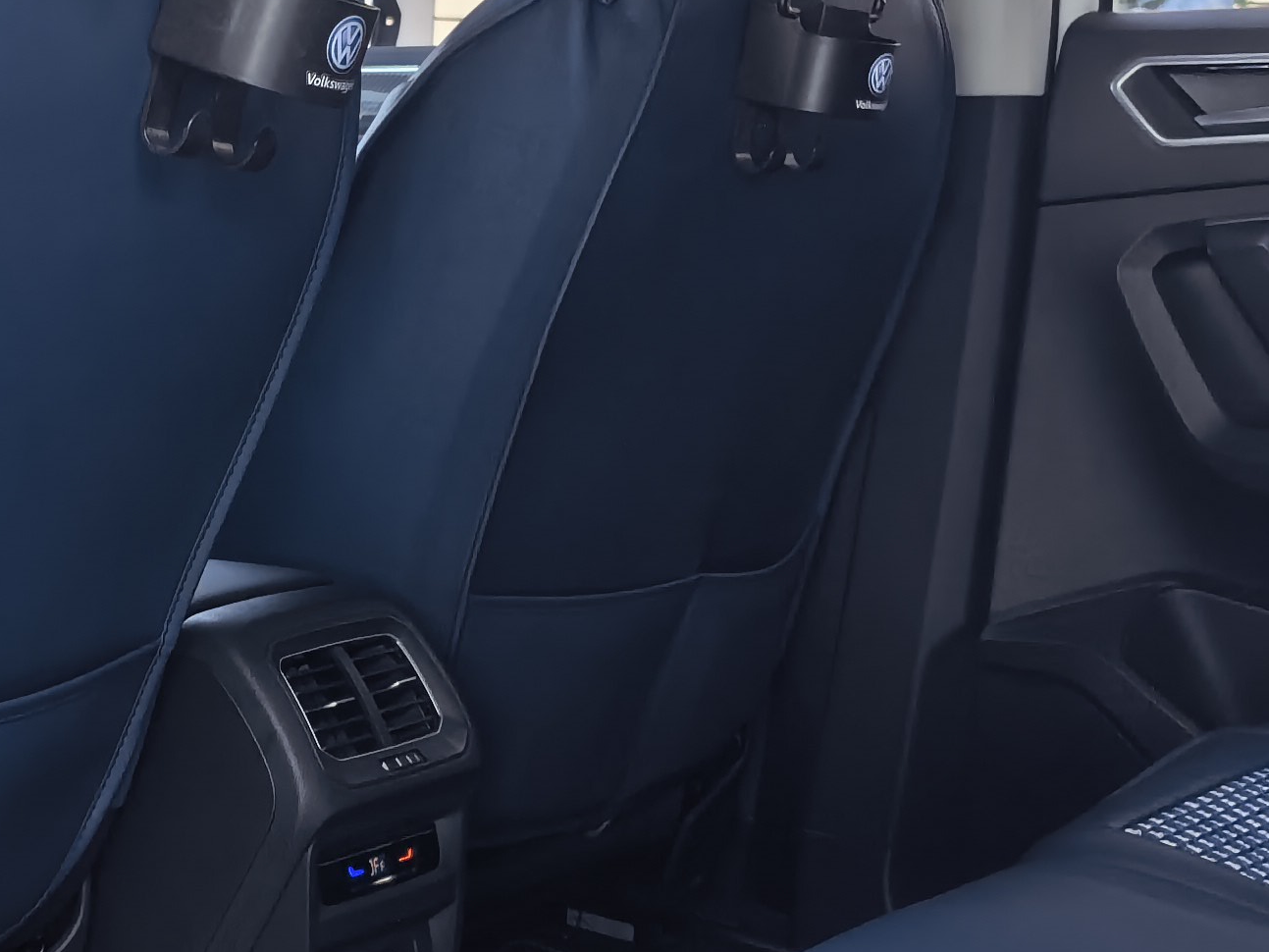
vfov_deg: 19.4
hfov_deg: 25.0
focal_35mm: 76
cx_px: 180
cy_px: 382
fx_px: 2786
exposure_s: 1/343
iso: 160
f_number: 1.4
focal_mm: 5.75
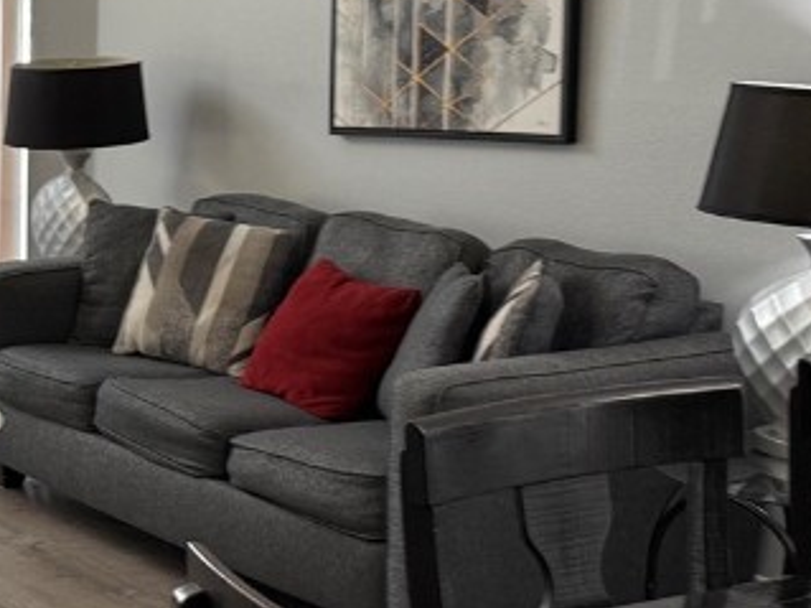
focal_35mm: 77
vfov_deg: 19.1
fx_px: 1803
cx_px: -147
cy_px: 369
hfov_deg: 23.3
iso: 160
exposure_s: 1/120
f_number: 1.78
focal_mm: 6.76
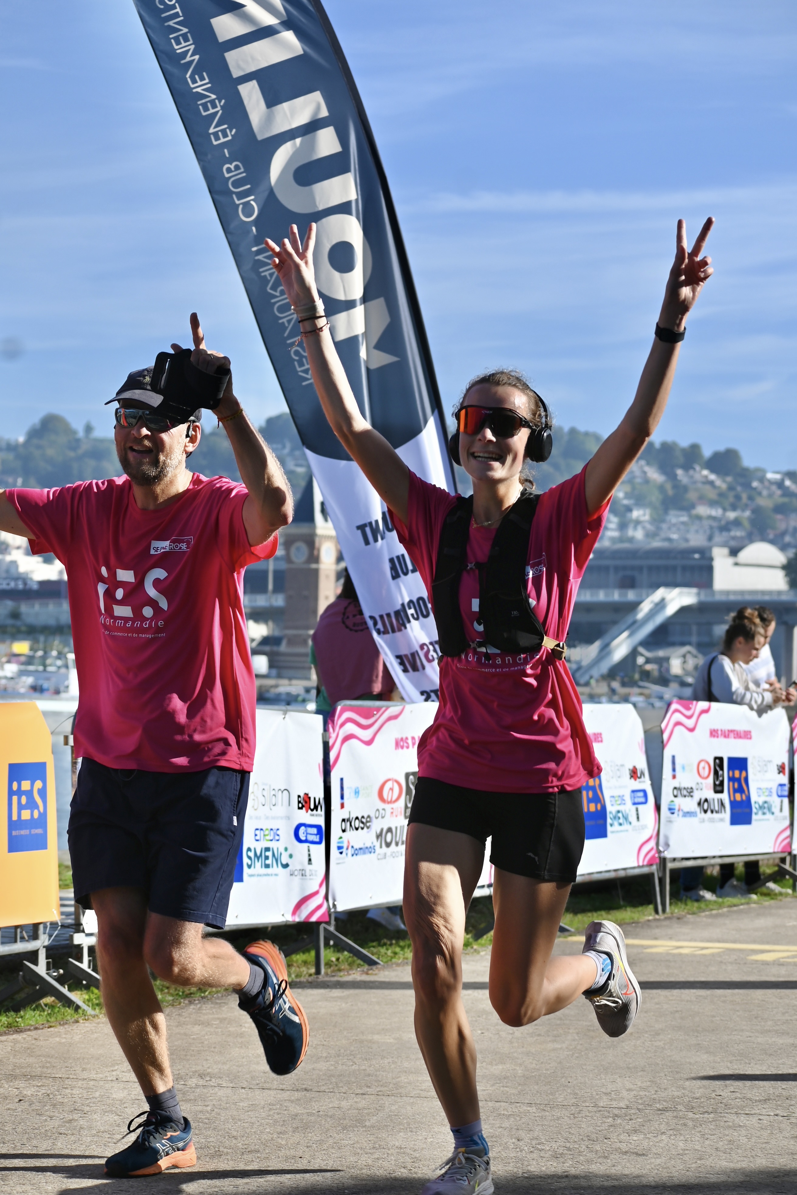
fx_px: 3487
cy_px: 598
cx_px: 398
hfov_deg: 13.0
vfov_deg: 19.5
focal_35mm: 105
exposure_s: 1/640
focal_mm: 70
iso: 100
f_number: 6.3
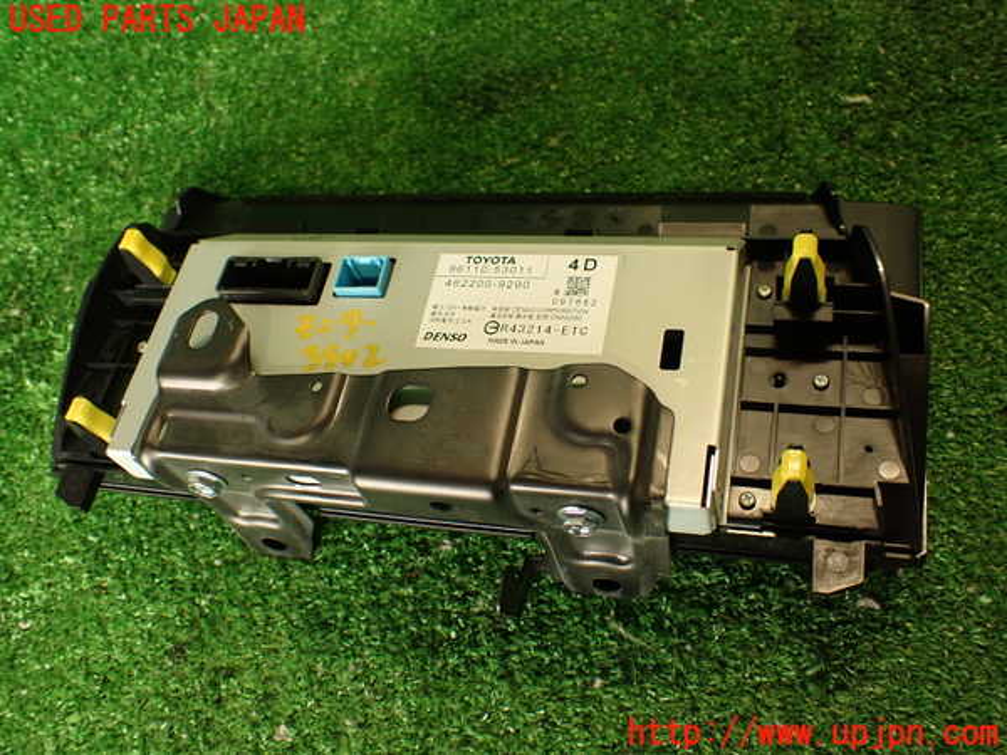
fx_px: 931
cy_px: 378
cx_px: 504
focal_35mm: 32
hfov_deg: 56.8
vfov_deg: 44.2
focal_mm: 5.79
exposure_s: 1/50
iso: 200
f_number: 2.4
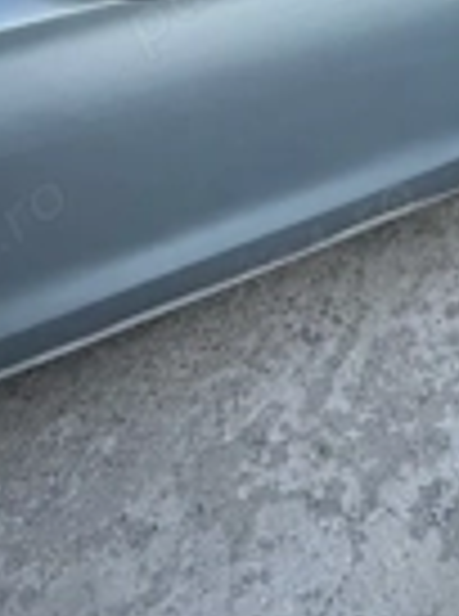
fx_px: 728
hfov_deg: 34.0
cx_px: 360
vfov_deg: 40.0
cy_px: -9
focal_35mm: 41
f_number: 2.2
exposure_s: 1/268
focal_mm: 2.22
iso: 50
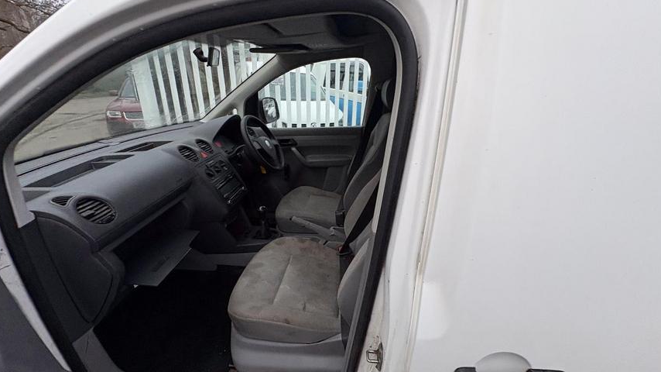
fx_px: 280
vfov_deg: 67.0
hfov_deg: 99.4
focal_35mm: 16
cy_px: 198
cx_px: 336
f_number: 2.2
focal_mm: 2.22
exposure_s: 1/118
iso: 40
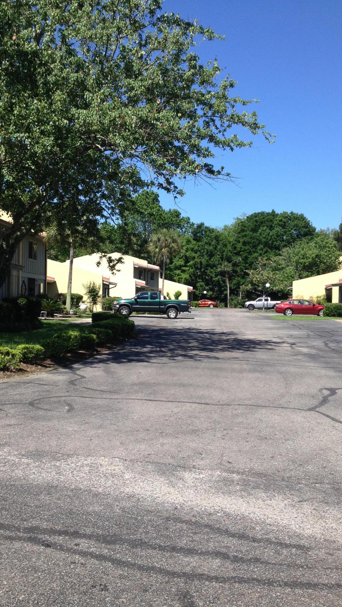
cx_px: 153
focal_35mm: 39
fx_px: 629
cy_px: 306
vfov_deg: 51.6
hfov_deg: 30.4
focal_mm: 4.28
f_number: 2.4
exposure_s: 1/1200
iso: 50
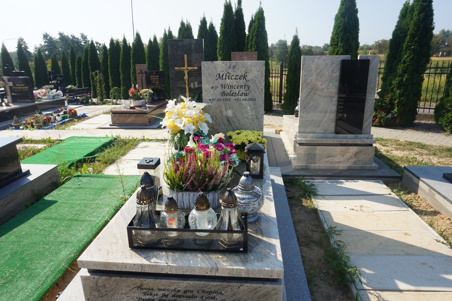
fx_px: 301
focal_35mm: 24
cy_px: 150
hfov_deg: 73.8
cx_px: 226
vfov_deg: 53.1
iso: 100
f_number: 13
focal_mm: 16
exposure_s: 1/80
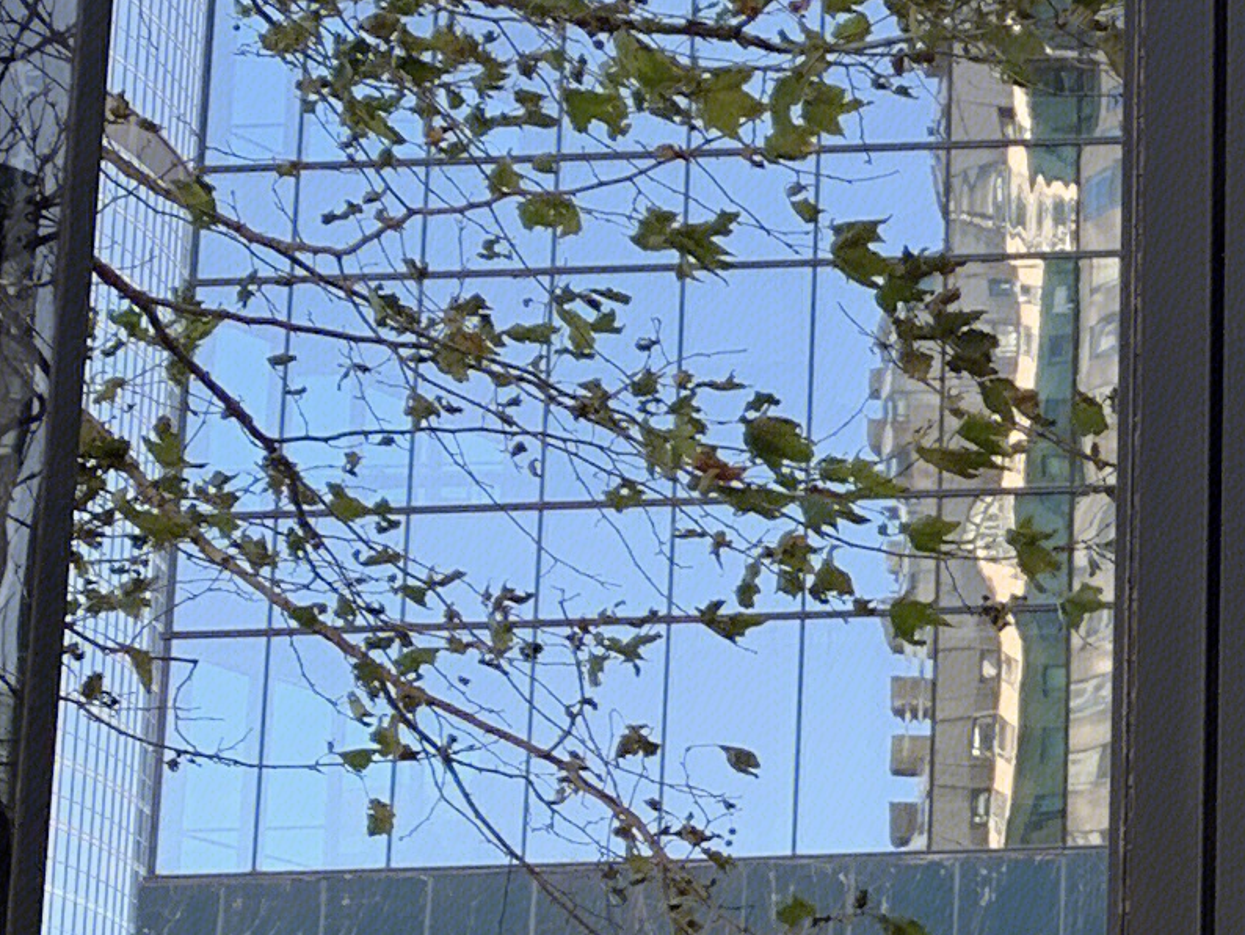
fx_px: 4749
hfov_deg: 14.0
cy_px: 628
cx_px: 1855
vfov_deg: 11.2
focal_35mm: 132
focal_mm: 4.25
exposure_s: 1/142
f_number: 1.8
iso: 25
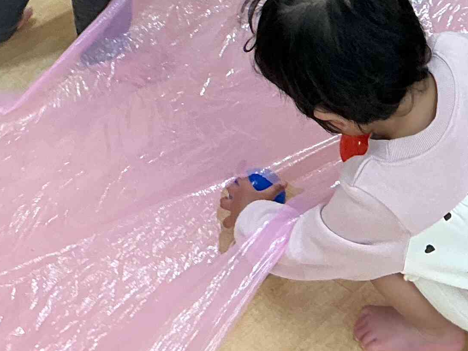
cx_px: 399
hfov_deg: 18.1
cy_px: -135
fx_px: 1447
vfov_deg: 13.2
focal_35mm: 107
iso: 40
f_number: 1.8
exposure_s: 1/60
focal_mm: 3
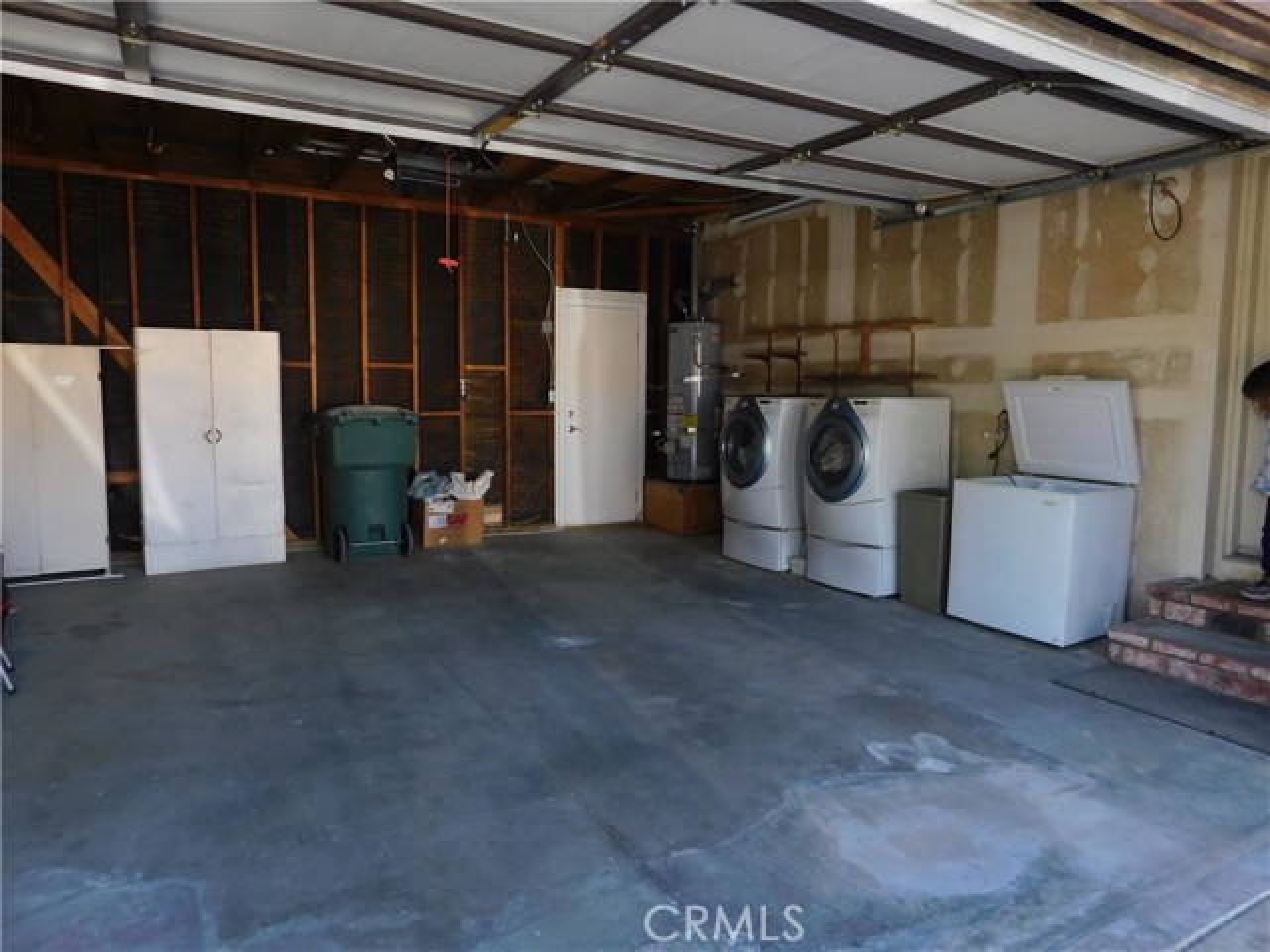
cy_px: 476
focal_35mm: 23
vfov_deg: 58.9
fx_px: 844
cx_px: 635
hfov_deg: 73.9
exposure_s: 1/100
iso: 125
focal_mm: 4
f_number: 3
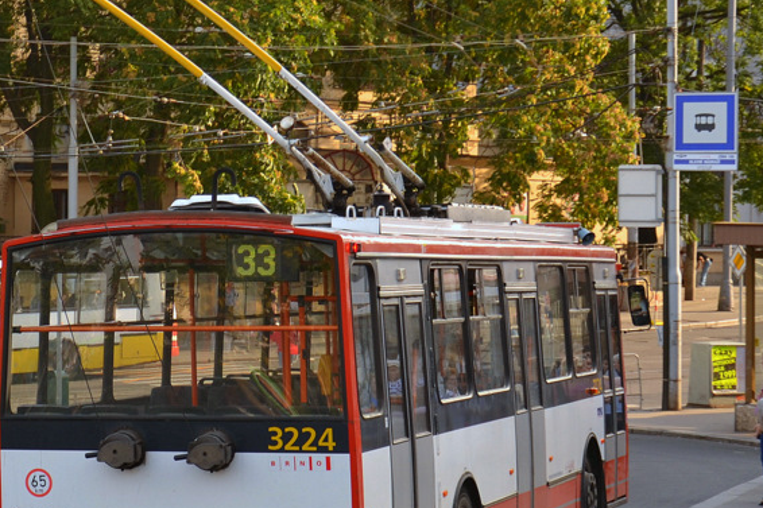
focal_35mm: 95
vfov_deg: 14.4
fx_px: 2011
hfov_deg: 21.1
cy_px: 220
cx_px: 106
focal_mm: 35
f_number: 5.6
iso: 100
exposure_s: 1/125
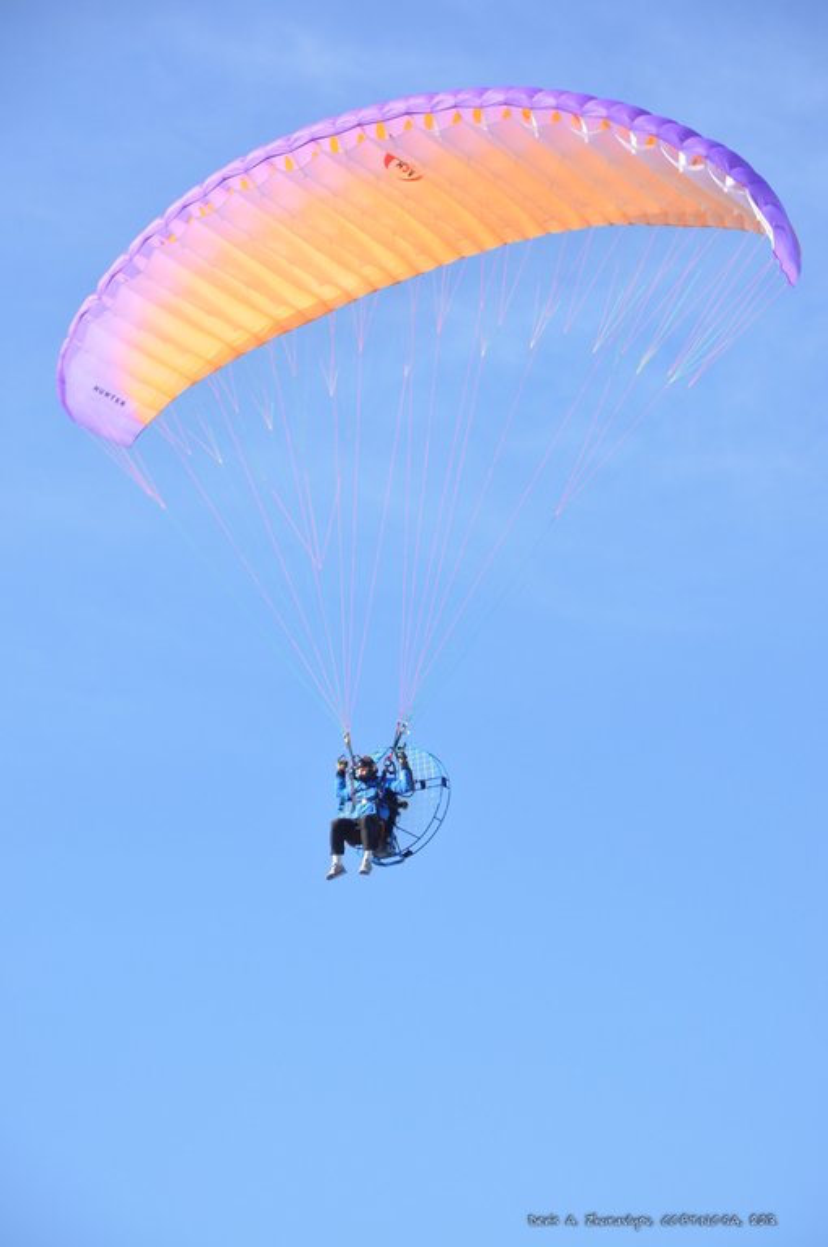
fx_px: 5189
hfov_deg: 9.1
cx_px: 414
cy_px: 624
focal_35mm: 150
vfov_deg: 13.7
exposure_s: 1/60
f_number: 8
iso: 200
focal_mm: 100
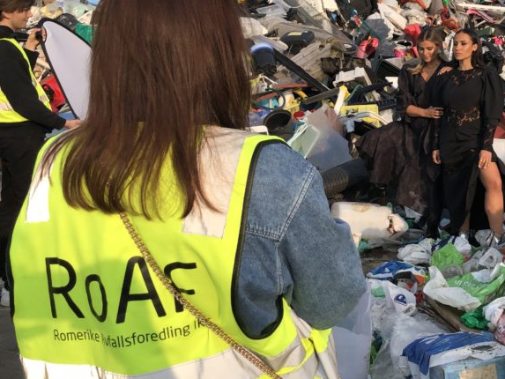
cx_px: 377
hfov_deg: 37.3
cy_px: 120
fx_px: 730
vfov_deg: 28.9
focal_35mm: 50
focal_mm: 4
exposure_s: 1/1185
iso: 20
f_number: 1.8
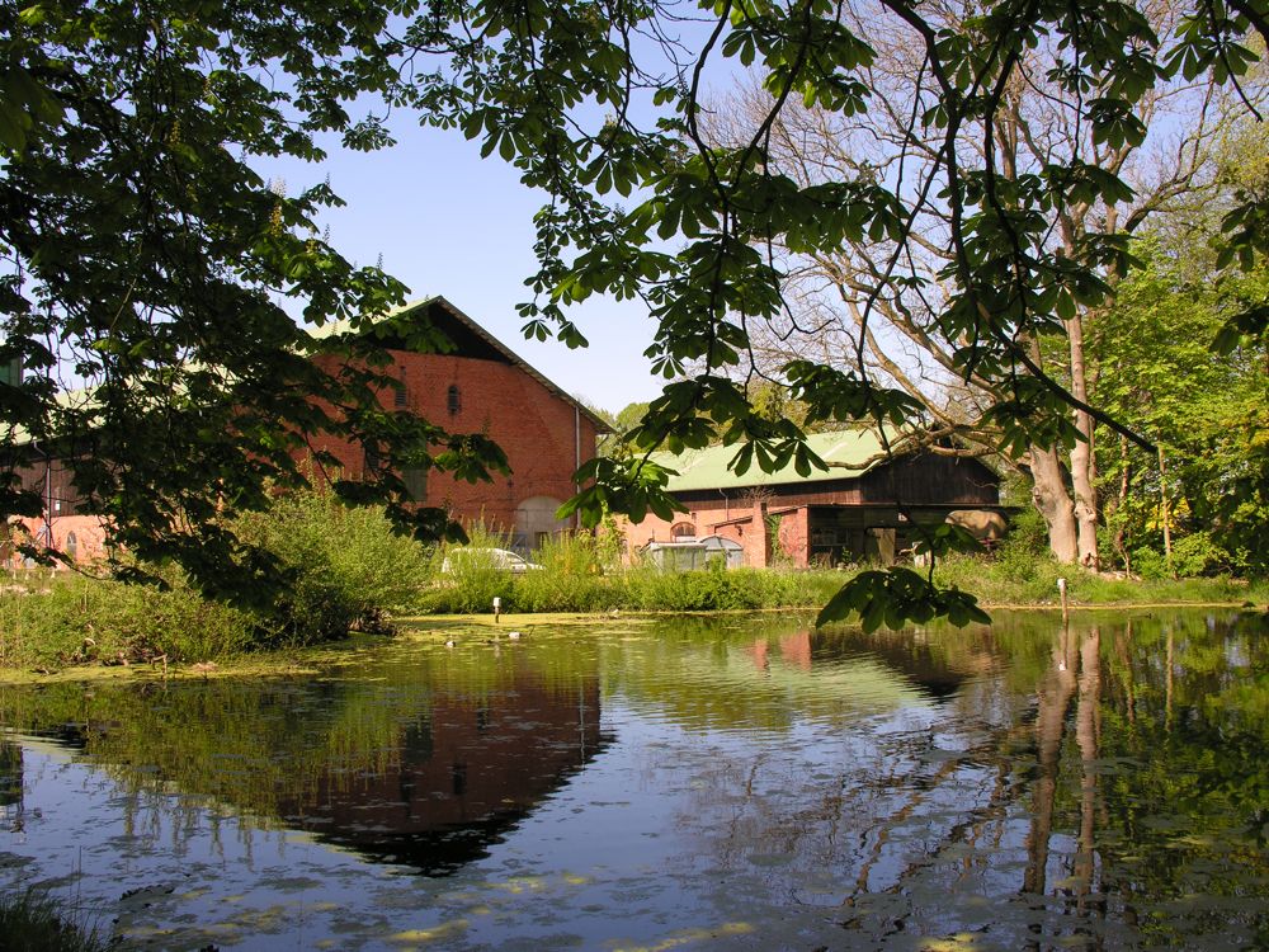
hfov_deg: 52.6
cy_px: 476
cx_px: 634
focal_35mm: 35
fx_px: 1283
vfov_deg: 40.7
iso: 50
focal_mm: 8.9
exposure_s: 1/148
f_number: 5.6
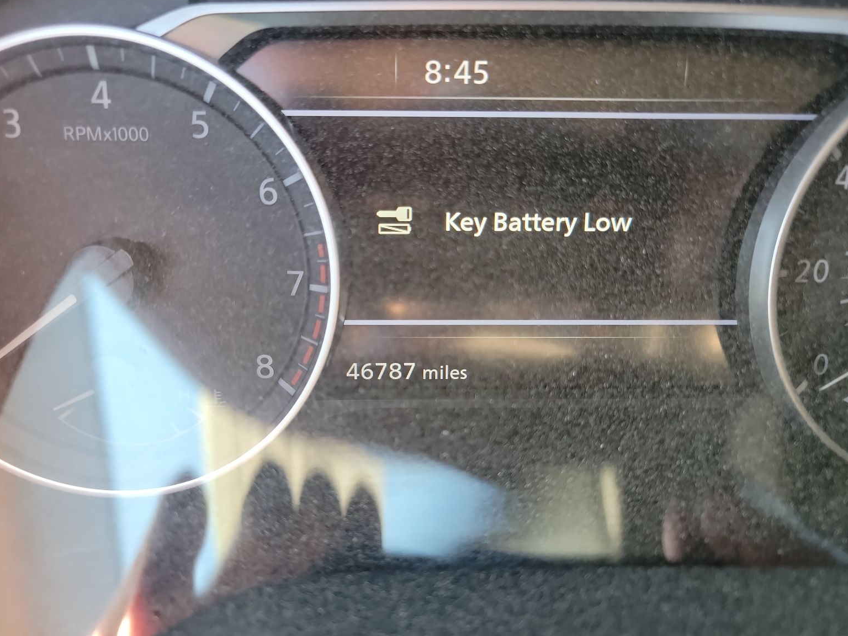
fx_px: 612
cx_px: 413
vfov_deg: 54.9
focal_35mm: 25
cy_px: 314
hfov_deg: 69.4
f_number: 1.8
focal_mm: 6.7
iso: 531
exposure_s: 1/59
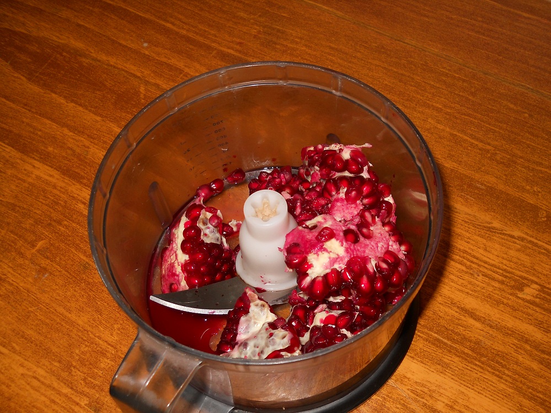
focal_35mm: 41
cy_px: 206
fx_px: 653
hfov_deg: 45.8
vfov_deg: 35.1
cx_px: 276
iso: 80
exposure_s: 1/30
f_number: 5.5
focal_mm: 6.72
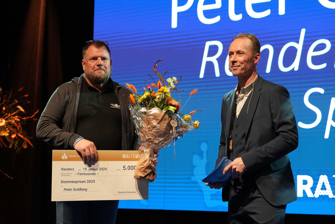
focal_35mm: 76
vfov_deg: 18.0
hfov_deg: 26.6
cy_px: 112
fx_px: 708
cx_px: 168
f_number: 4
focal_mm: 76
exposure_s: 1/160
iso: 800
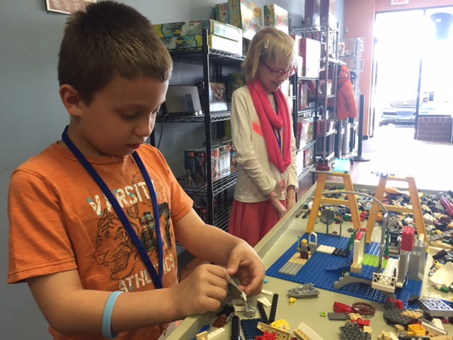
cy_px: 170
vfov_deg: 48.2
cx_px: 226
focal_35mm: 29
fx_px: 380
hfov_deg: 61.7
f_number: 2.2
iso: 50
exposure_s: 1/30
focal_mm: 4.15
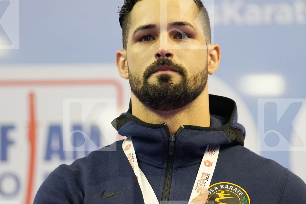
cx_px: 187
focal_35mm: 446
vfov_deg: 3.1
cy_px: 125
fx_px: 3791
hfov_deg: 4.6
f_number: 2.8
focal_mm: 176
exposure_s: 1/250
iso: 1250
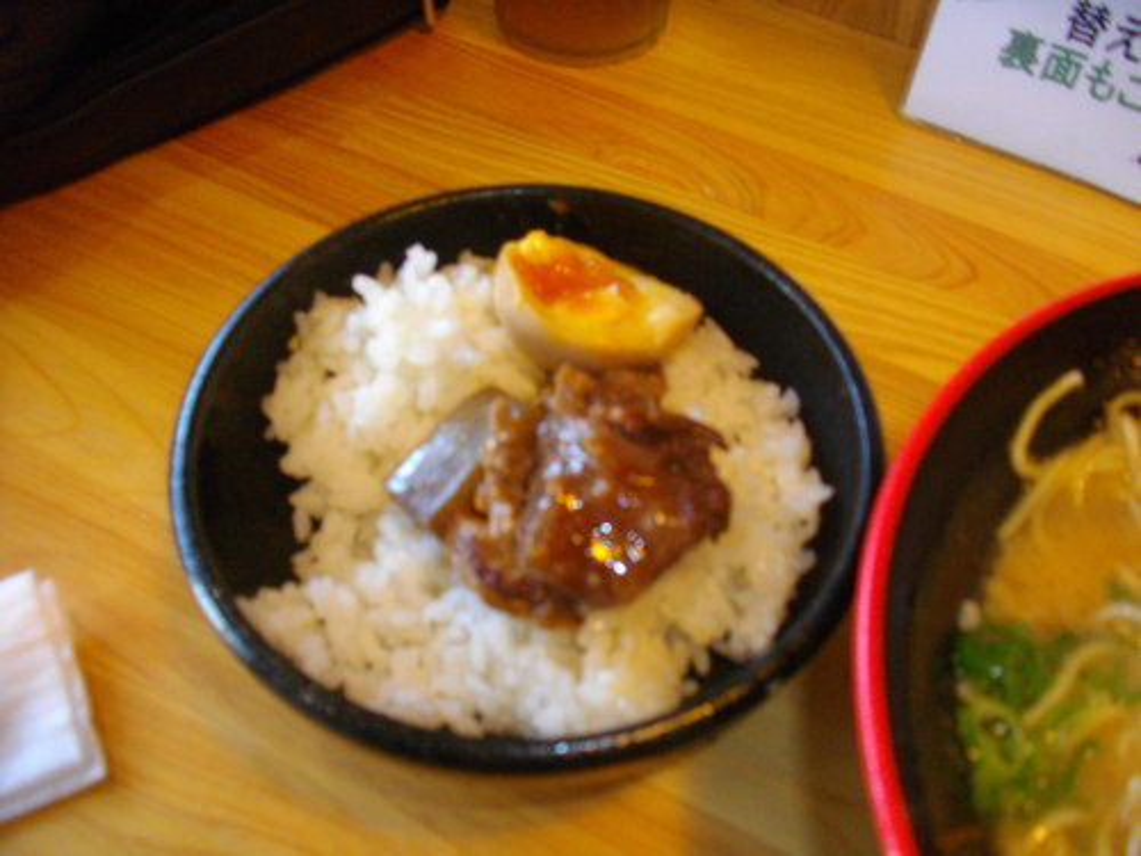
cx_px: 570
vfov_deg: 45.4
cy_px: 428
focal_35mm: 31
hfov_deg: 58.4
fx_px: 1022
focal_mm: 5.7
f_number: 2.9
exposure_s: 1/50
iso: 204
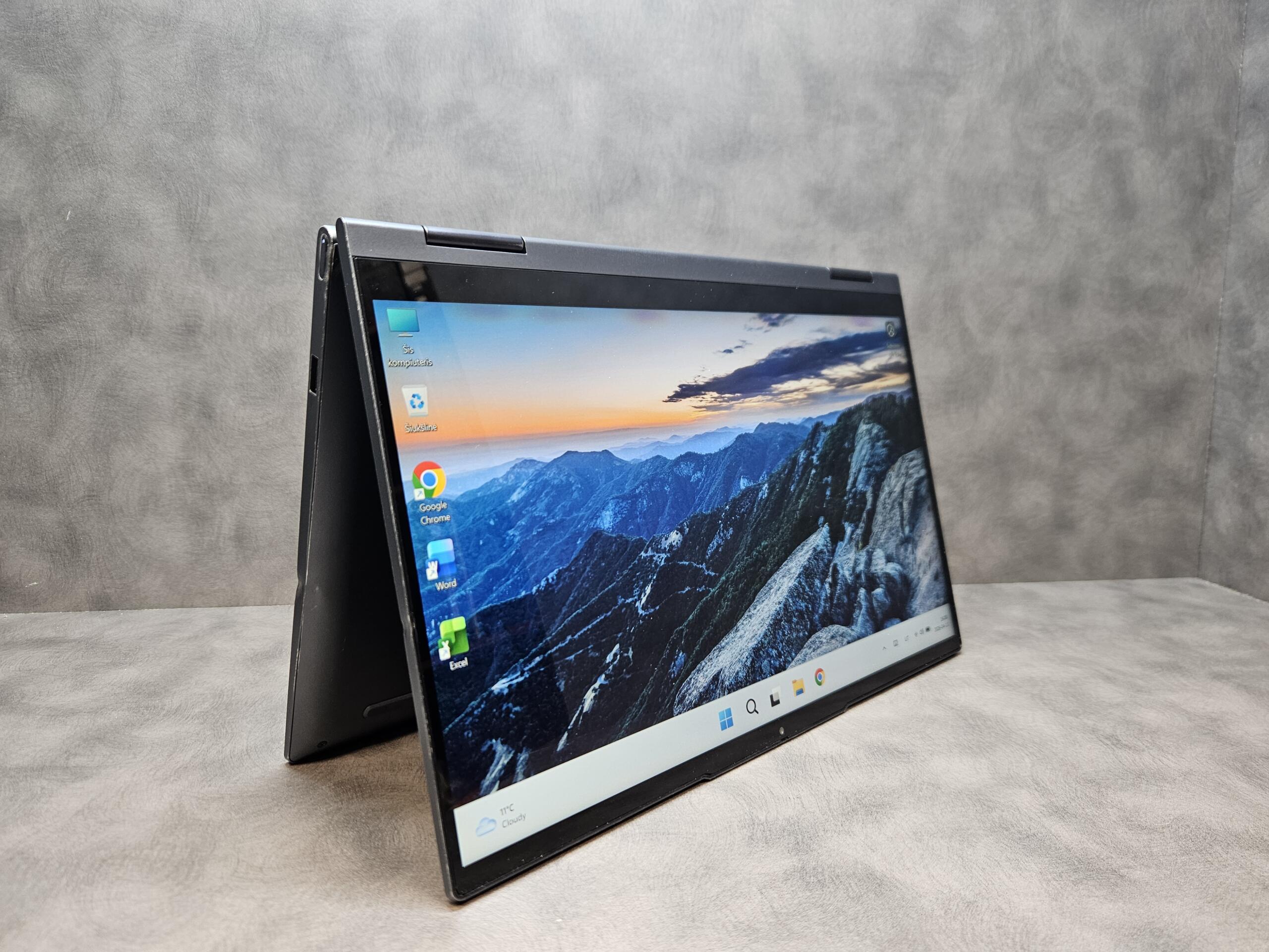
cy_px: 476
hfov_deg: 73.9
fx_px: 843
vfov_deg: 58.9
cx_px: 634
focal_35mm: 23
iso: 200
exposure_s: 1/100
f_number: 1.8
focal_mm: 5.4
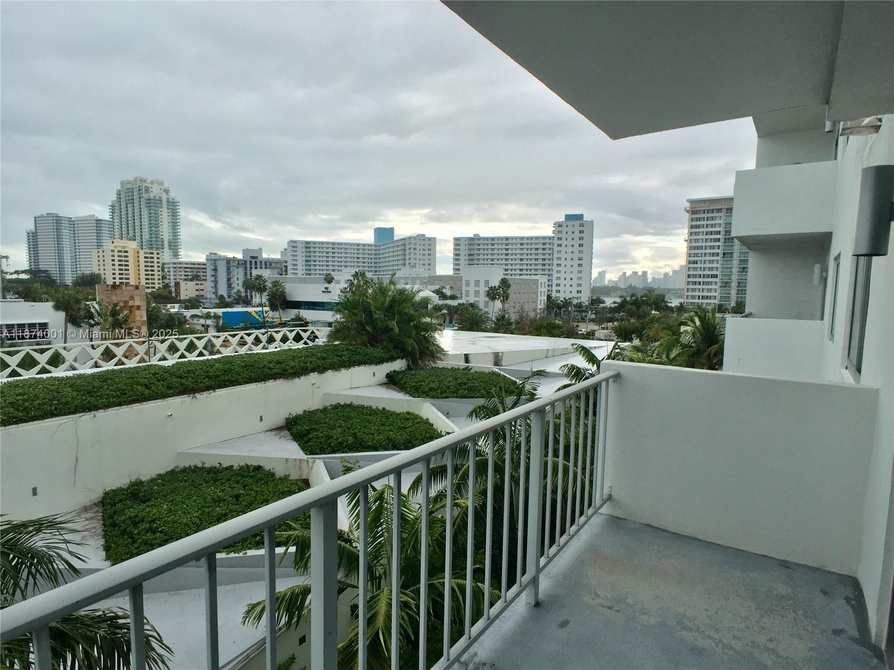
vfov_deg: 48.2
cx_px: 447
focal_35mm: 29
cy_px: 335
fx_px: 749
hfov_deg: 61.7
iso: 32
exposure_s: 1/1364
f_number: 2.2
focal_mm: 4.15
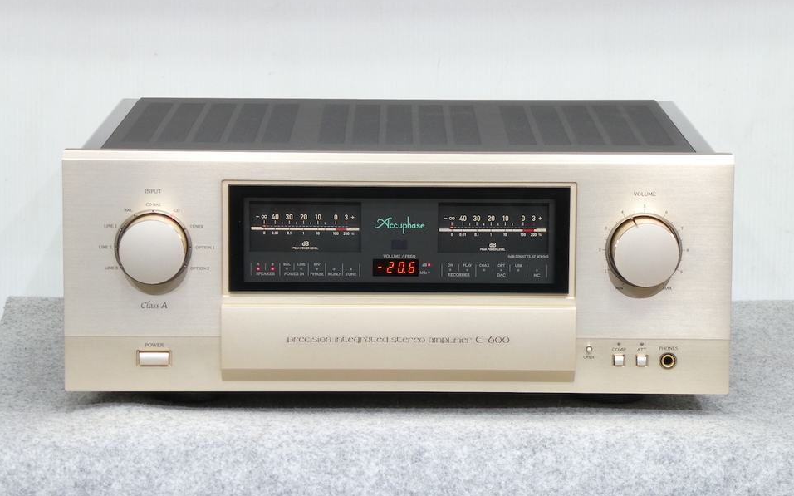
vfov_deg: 9.9
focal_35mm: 132
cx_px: 397
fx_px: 2856
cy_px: 281
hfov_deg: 15.8
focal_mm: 22.3
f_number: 5.2
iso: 200
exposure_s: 1/6
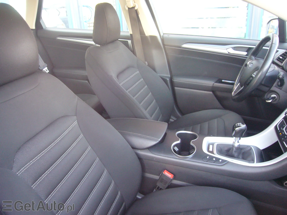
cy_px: 108
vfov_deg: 49.7
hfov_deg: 63.4
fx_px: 232
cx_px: 144
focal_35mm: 28
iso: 200
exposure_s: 1/15
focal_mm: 4.6
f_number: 2.8
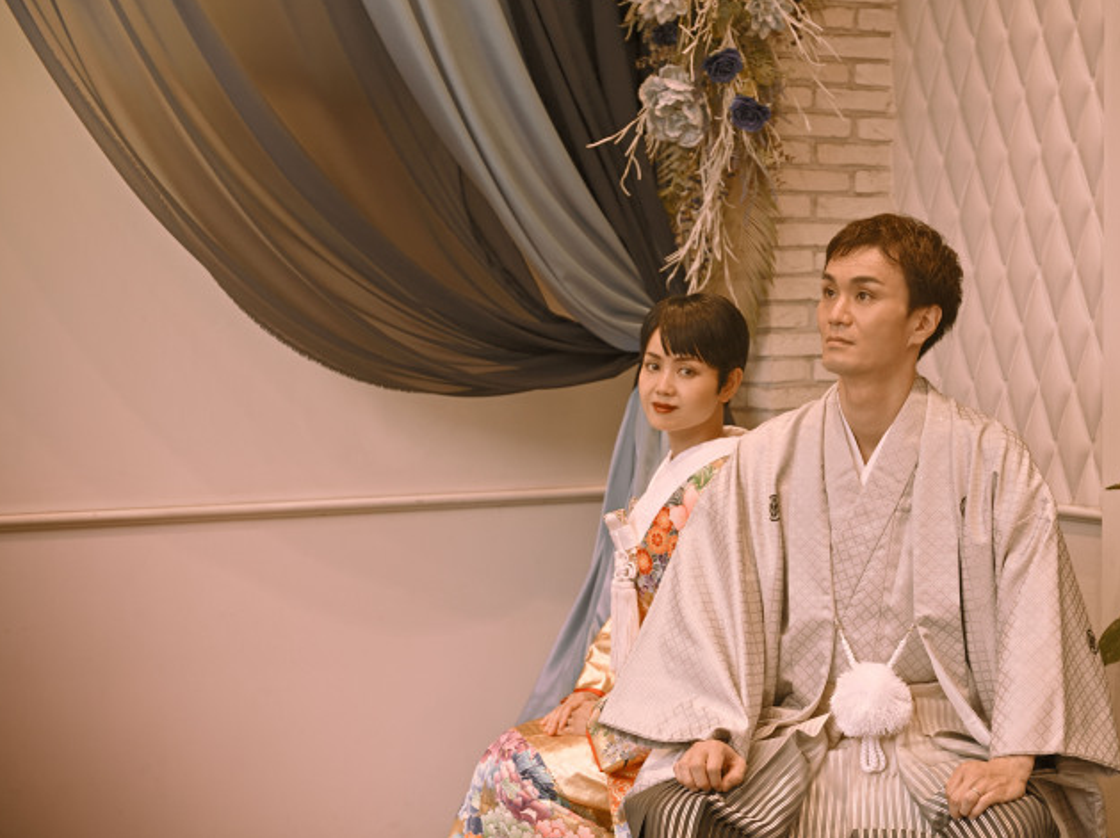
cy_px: 399
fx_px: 2296
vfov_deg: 20.7
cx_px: 686
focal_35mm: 71
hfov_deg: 27.3
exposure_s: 1/125
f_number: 4
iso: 800
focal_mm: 58
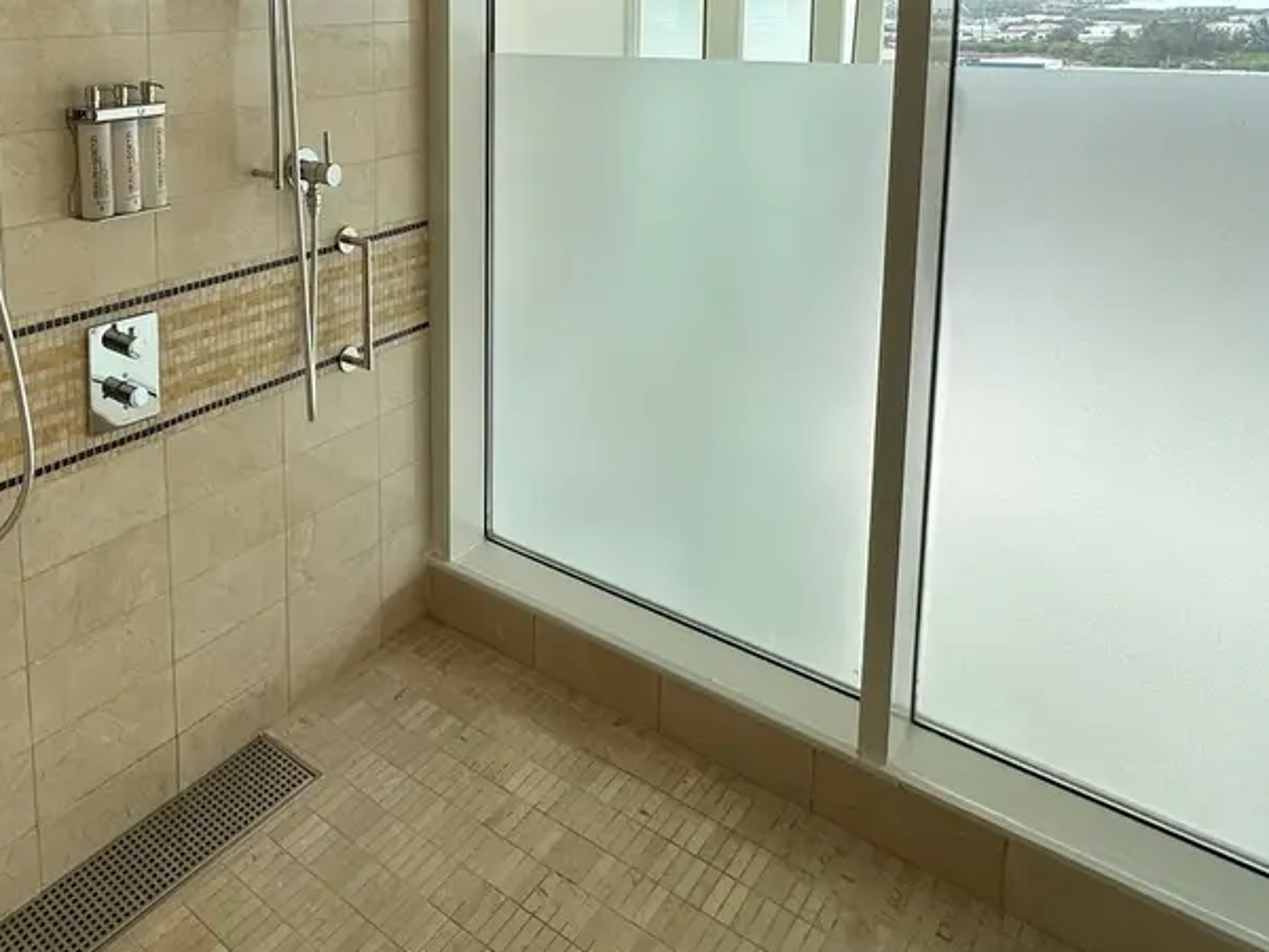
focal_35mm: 28
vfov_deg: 45.7
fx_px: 1026
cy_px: 123
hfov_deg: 60.0
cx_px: 317
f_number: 2.2
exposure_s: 1/380
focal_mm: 2.22
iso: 40
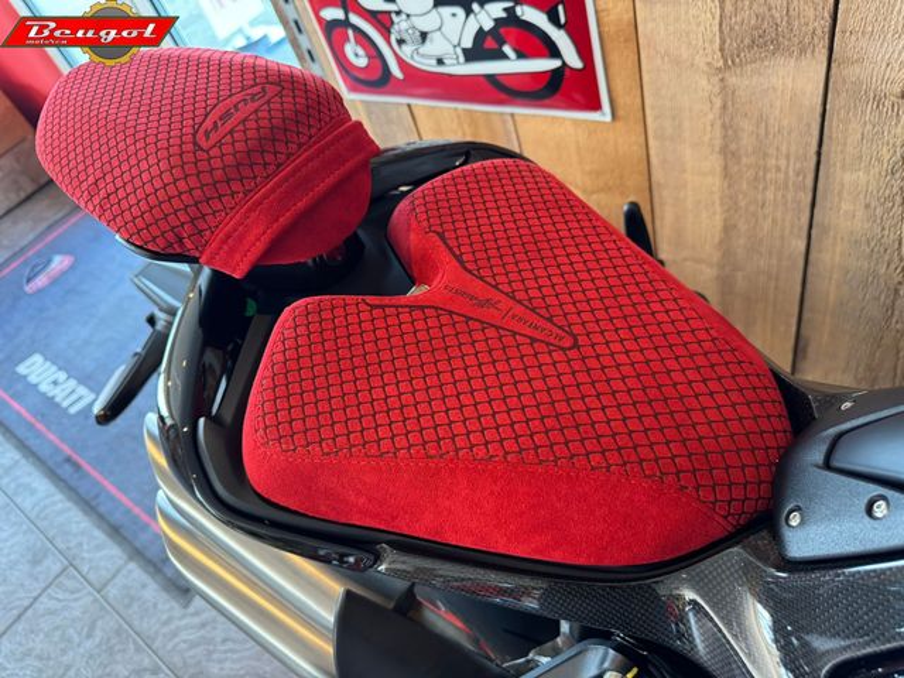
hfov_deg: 71.6
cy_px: 339
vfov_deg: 56.8
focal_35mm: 24
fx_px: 627
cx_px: 452
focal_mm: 6.76
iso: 640
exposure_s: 1/50
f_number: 1.78
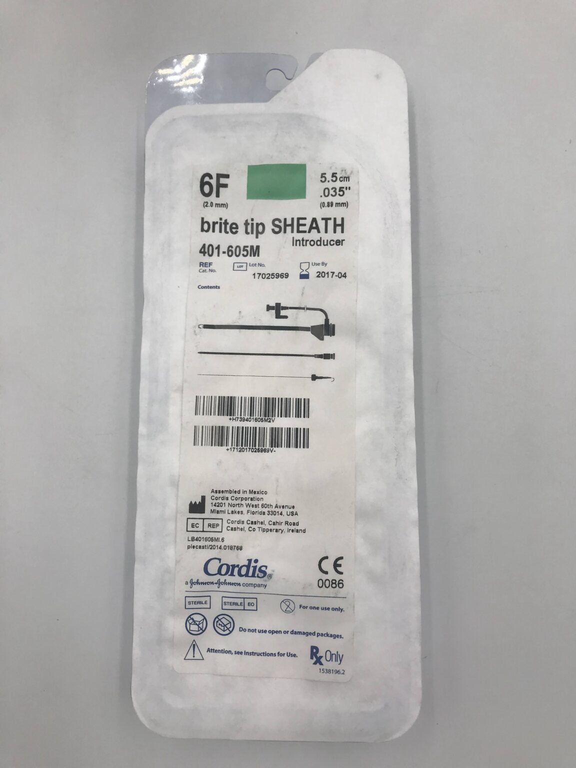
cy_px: 384
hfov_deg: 49.7
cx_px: 288
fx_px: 621
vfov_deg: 63.4
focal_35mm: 28
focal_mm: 3.99
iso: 20
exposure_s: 1/247
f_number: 1.8
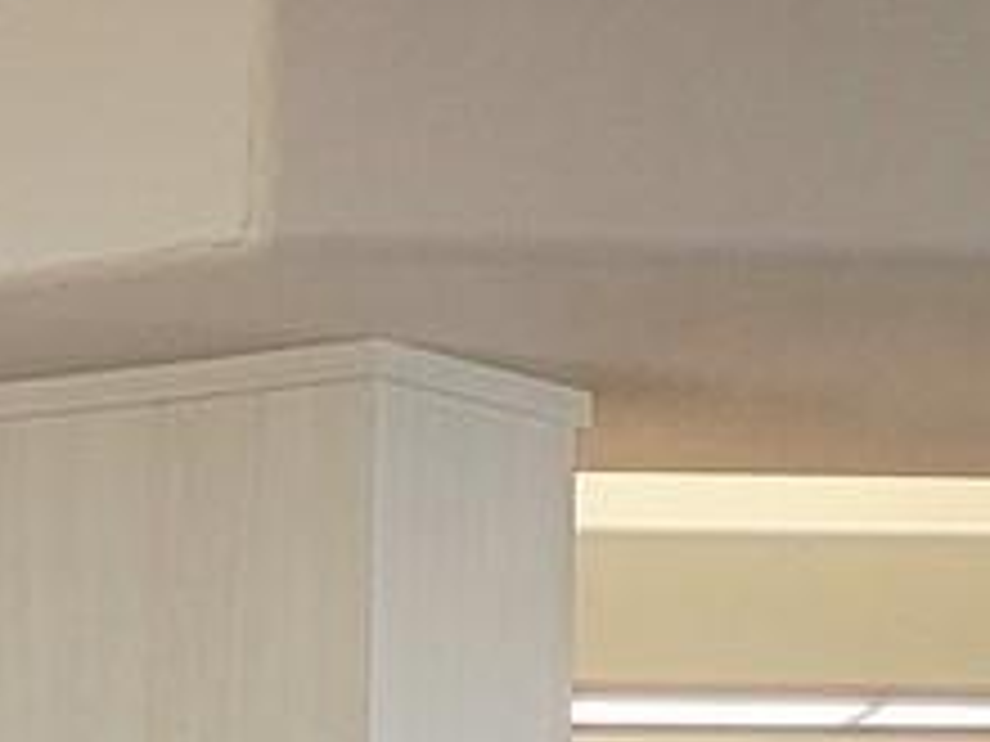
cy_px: 1327
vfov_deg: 7.6
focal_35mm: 189
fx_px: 5405
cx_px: -616
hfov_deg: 10.0
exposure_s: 1/120
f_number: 1.8
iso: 250
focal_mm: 5.4
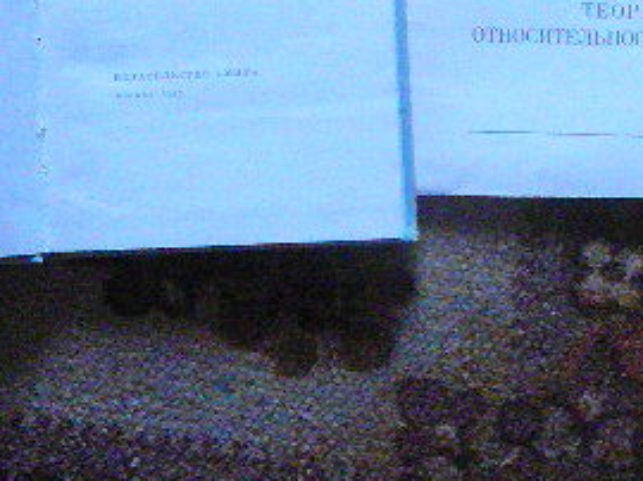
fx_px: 1540
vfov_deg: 17.5
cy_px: 71
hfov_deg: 22.1
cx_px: 738
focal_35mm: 83
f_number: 2.8
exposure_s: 1/25
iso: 800
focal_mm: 5.2
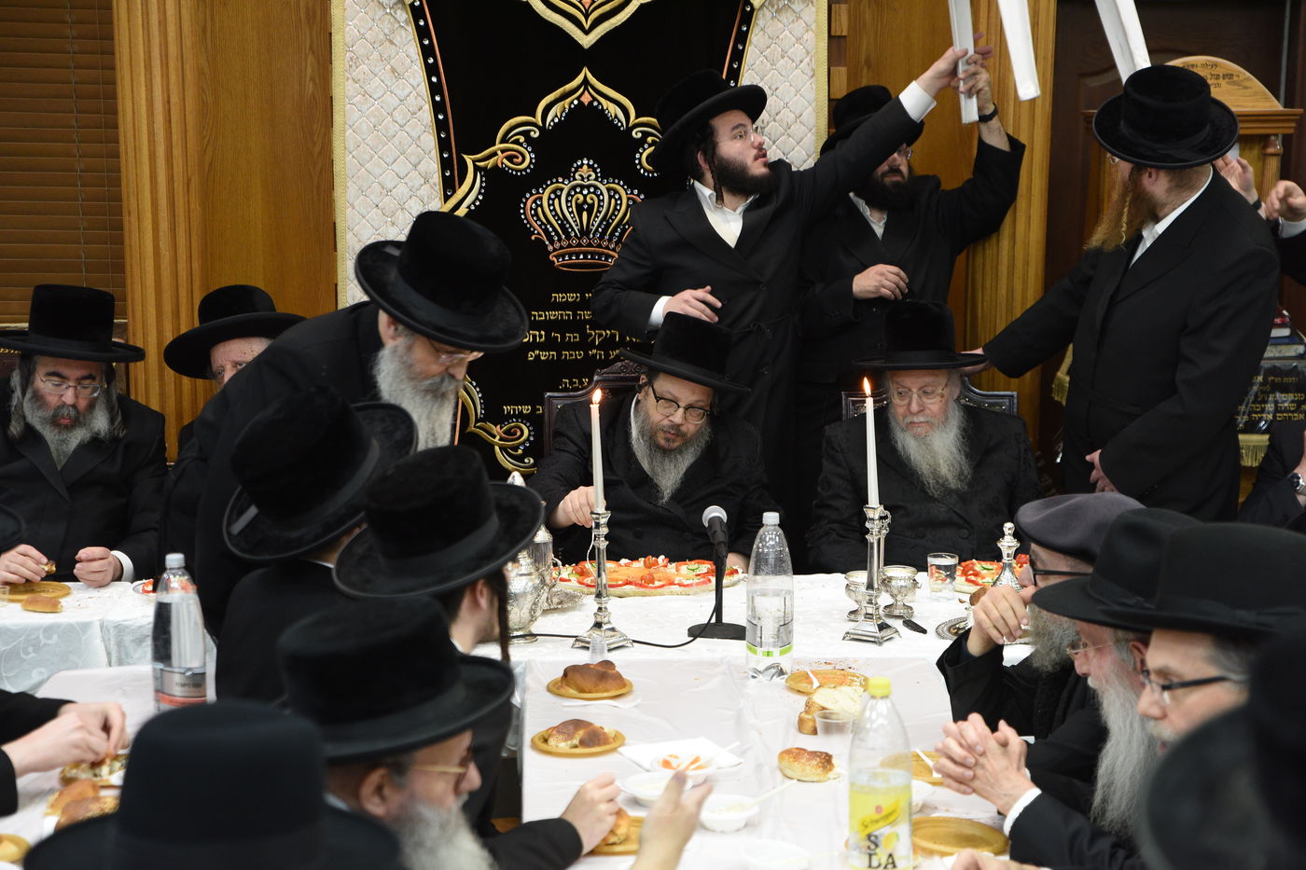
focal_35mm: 70
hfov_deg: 28.8
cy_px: 435
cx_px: 653
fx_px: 2539
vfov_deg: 19.5
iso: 1600
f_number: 3.2
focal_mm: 70
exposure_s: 1/160
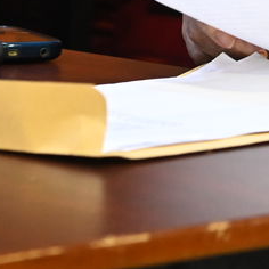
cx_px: 528
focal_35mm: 302
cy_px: -261
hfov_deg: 5.7
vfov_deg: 5.7
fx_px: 2655
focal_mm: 60
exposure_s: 1/125
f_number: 5
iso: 2500
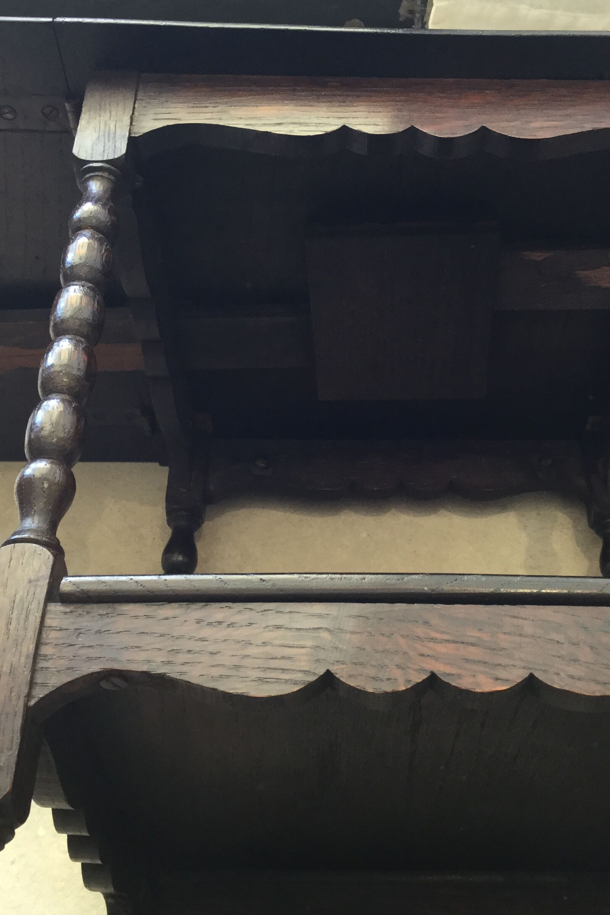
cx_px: 391
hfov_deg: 30.4
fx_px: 1118
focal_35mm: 44
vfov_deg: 44.5
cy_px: 448
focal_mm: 3.3
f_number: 2.4
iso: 64
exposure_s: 1/33
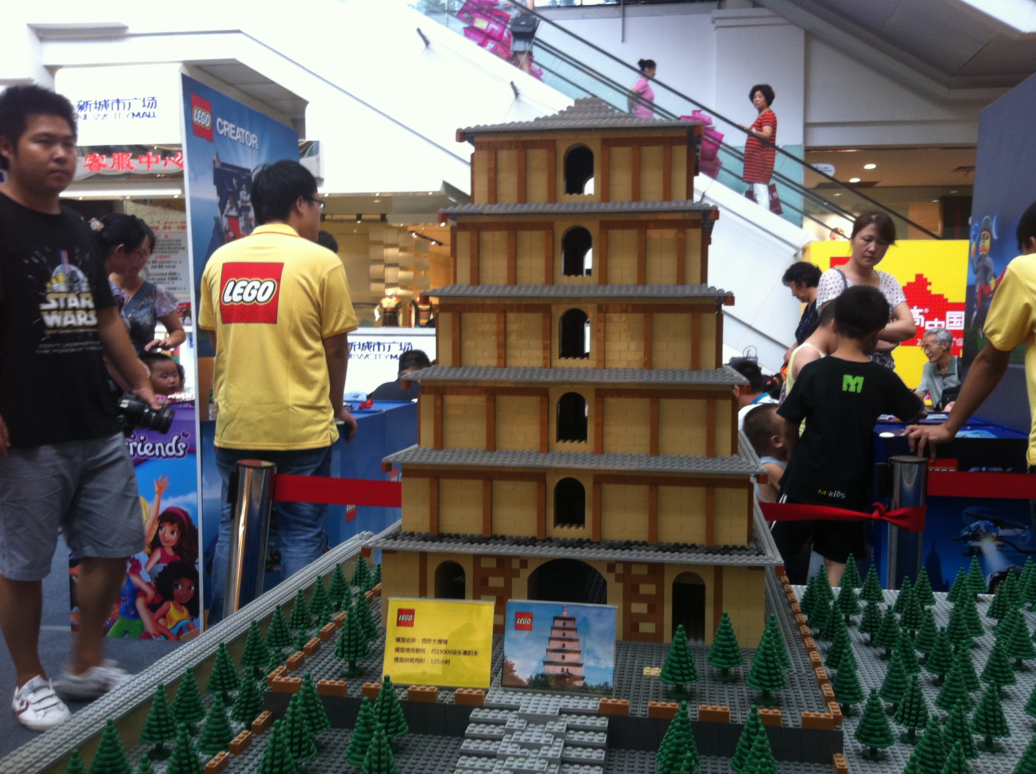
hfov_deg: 52.7
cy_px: 387
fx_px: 1046
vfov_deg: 40.6
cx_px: 518
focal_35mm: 35
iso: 80
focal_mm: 3.85
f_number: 2.8
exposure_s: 1/40
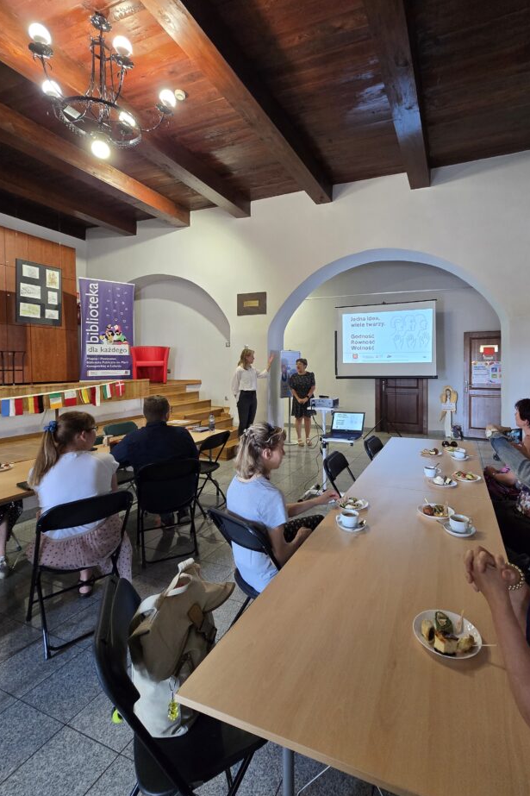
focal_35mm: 15
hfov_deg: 76.6
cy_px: 372
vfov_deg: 100.3
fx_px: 331
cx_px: 312
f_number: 2.2
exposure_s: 1/50
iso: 320
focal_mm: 2.2
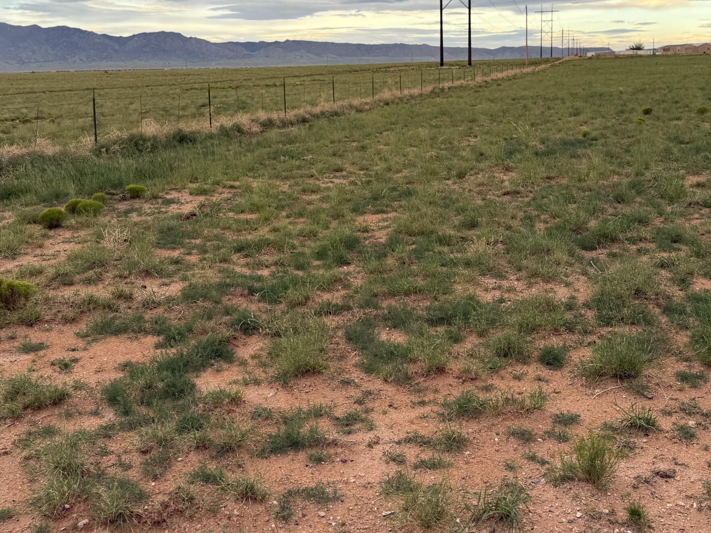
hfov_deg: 45.7
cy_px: 176
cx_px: 390
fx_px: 842
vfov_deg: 34.8
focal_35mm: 41
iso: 80
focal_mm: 6.76
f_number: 1.78
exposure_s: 1/365
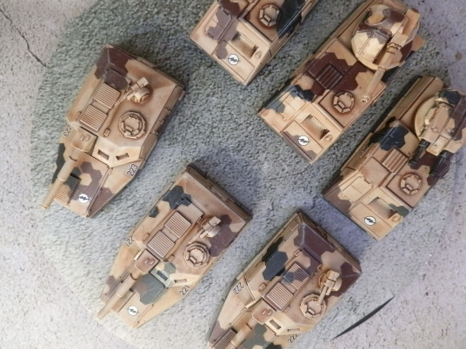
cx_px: 233
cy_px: 174
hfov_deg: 63.4
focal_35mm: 28
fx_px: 377
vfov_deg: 49.7
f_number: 3.1
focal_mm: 5
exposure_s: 1/100
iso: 400
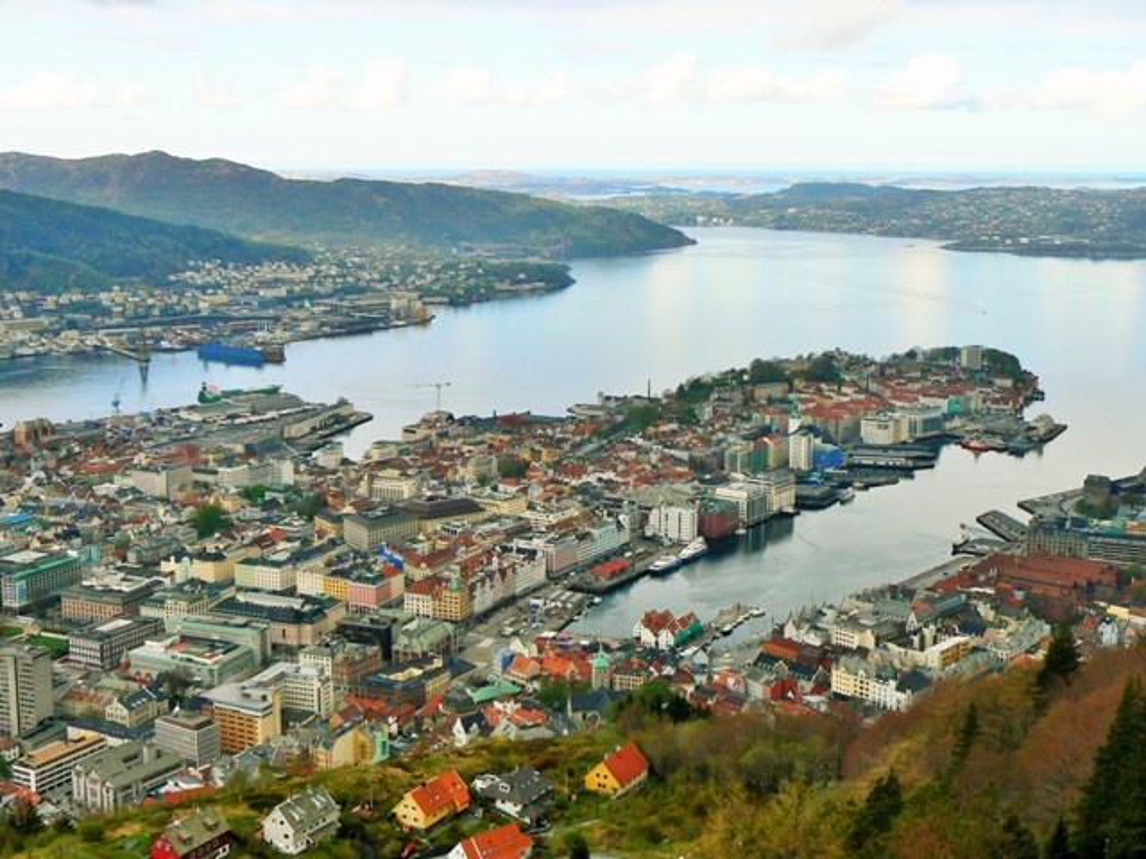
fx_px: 1556
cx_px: 573
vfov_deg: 30.9
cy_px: 430
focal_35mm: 47
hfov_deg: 40.4
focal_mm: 7.9
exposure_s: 1/250
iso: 80
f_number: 5.6
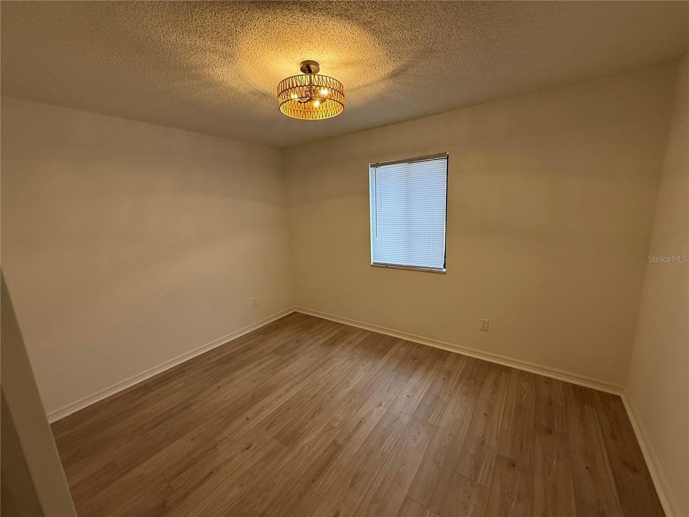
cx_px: 344
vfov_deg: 85.7
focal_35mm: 14
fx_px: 279
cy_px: 258
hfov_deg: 102.1
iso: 250
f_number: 2.2
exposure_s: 1/120
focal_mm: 2.22
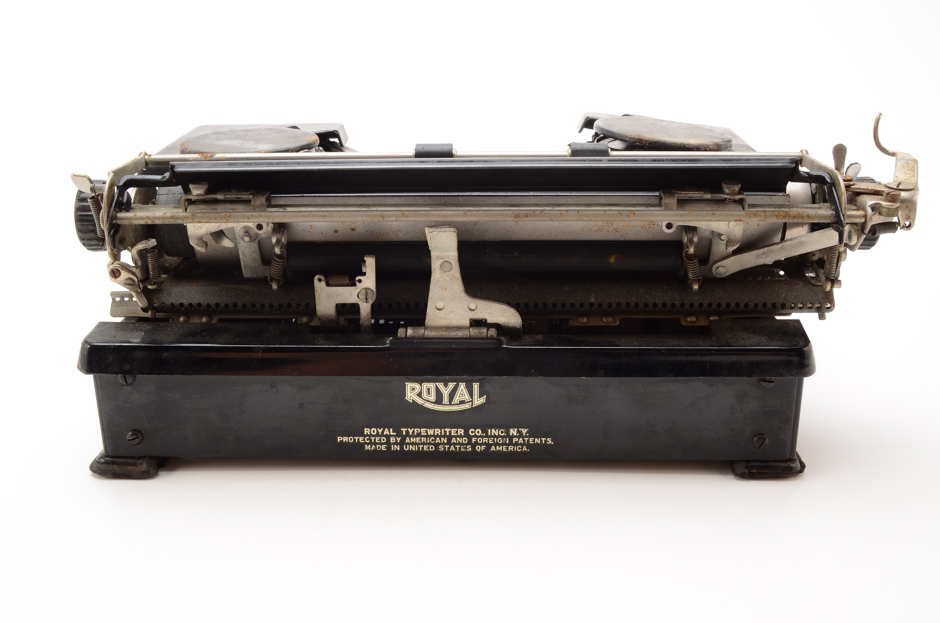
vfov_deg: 34.1
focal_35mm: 39
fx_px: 1016
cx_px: 470
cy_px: 312
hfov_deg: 49.6
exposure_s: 1/160
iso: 100
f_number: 16
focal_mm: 26
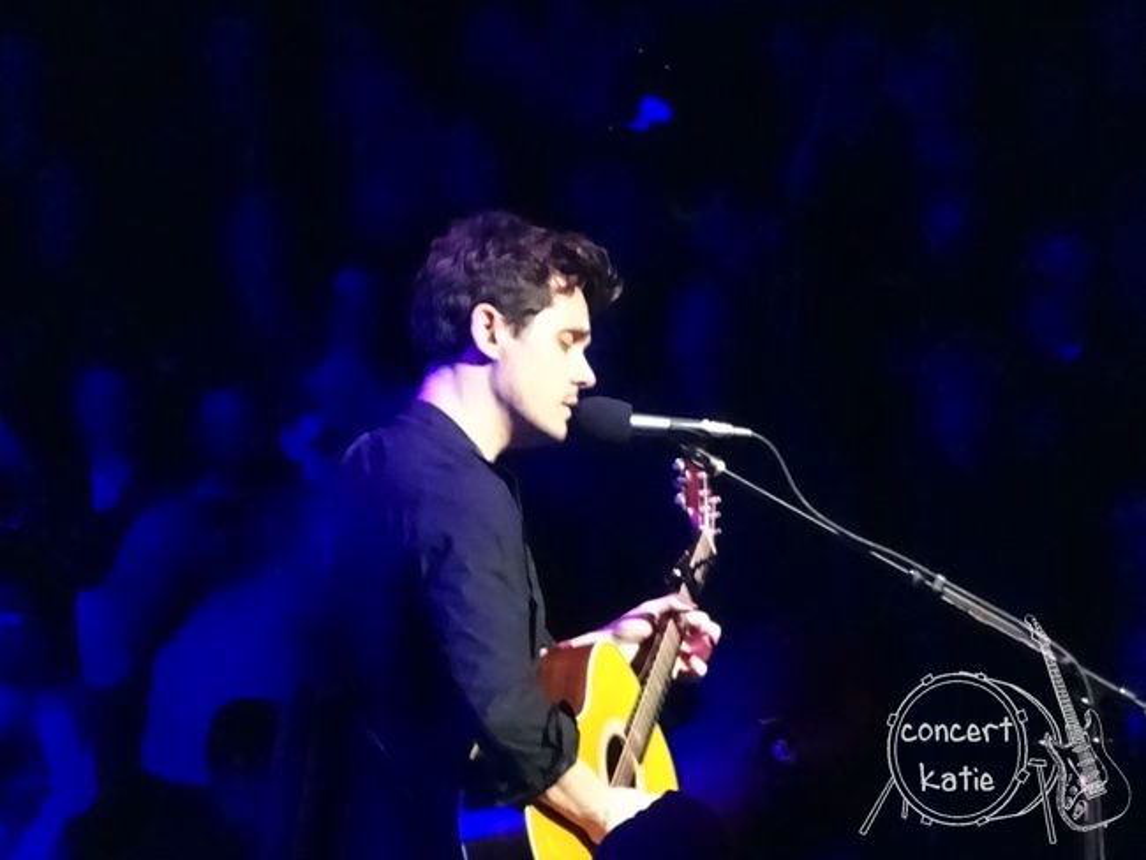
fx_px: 17950
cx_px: 573
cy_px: 430
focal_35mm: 542
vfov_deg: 2.7
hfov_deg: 3.7
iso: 3200
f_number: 6.3
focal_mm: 92.59
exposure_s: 1/40
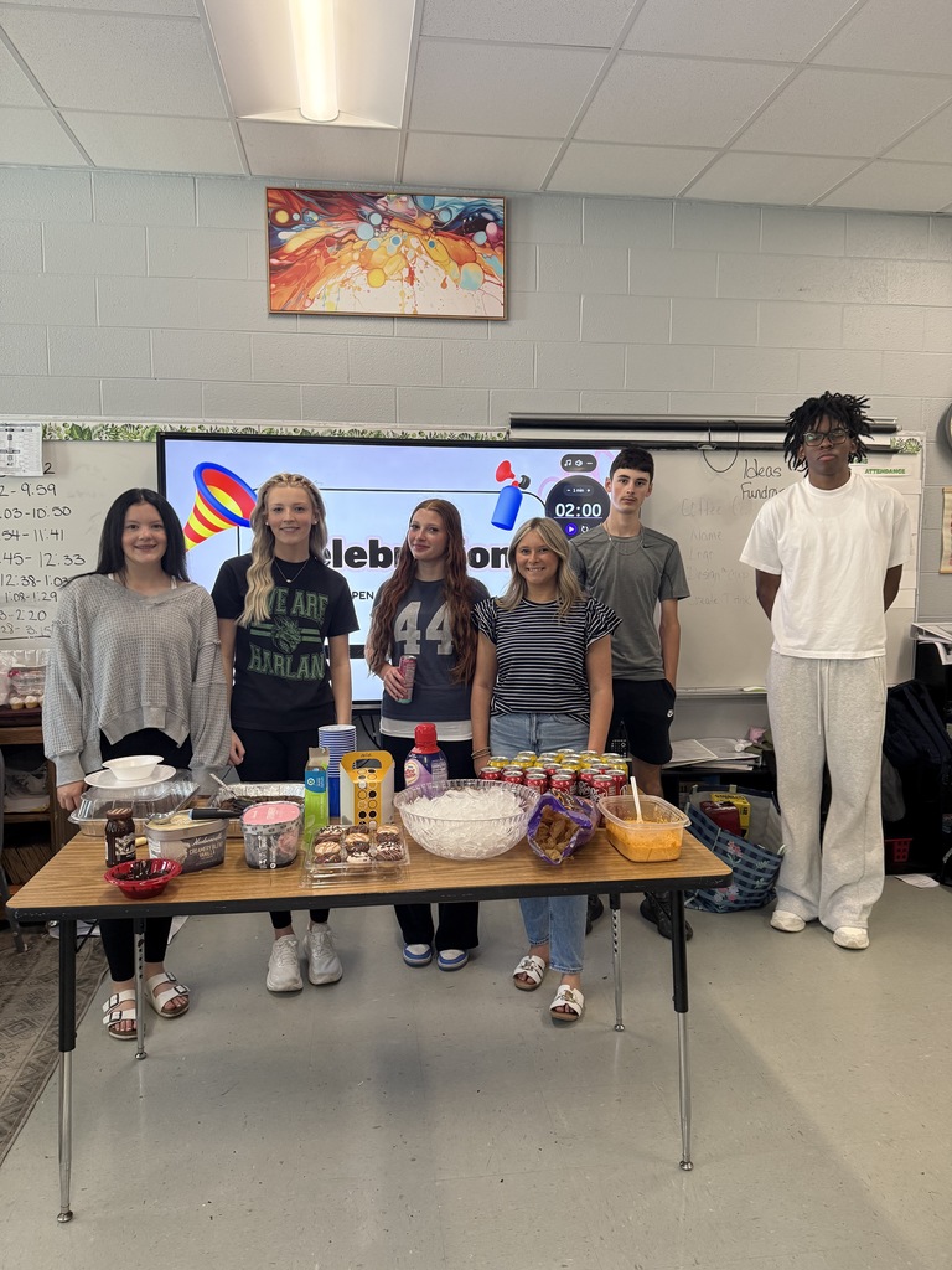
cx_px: 476
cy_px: 635
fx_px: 880
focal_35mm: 24
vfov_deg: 71.6
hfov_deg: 56.8
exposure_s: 1/60
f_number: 1.78
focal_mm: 6.76
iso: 250
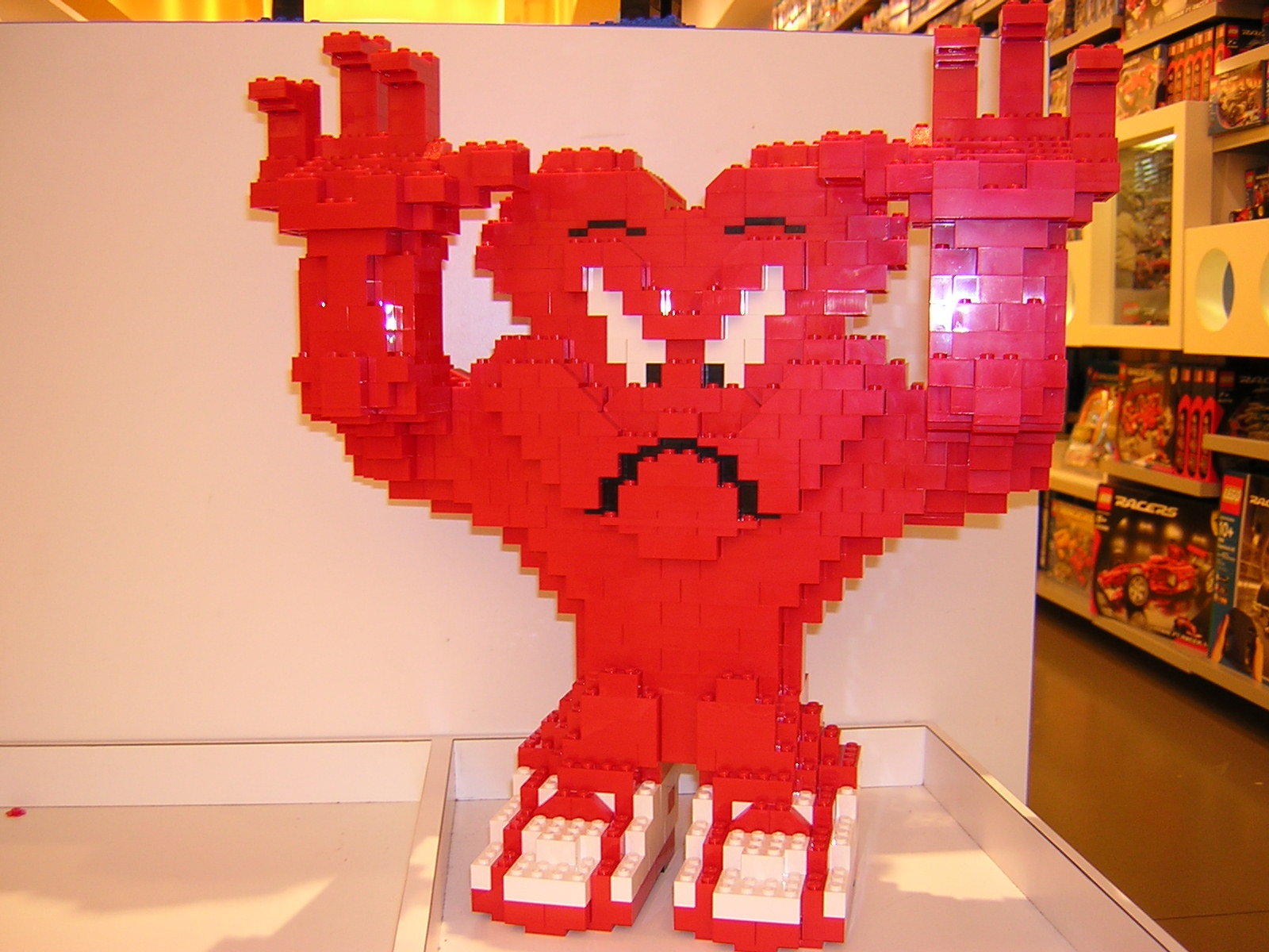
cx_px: 634
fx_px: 1320
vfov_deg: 39.7
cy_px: 476
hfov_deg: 51.4
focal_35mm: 36
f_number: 2.6
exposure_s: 1/30
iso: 100
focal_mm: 4.7
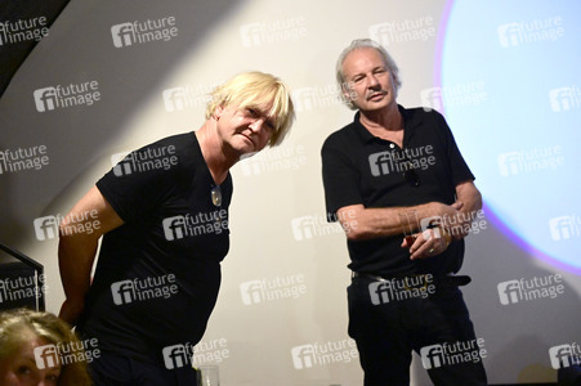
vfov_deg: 19.4
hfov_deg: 28.9
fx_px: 1129
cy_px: 193
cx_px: 290
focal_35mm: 70
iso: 8000
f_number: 2.8
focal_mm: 70
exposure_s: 1/125
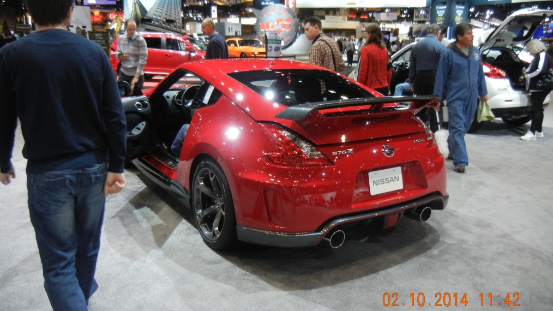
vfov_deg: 35.6
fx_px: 484
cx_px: 275
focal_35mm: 33
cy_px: 134
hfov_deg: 59.5
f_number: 3.5
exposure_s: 1/58.1
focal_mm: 5.4
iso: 400
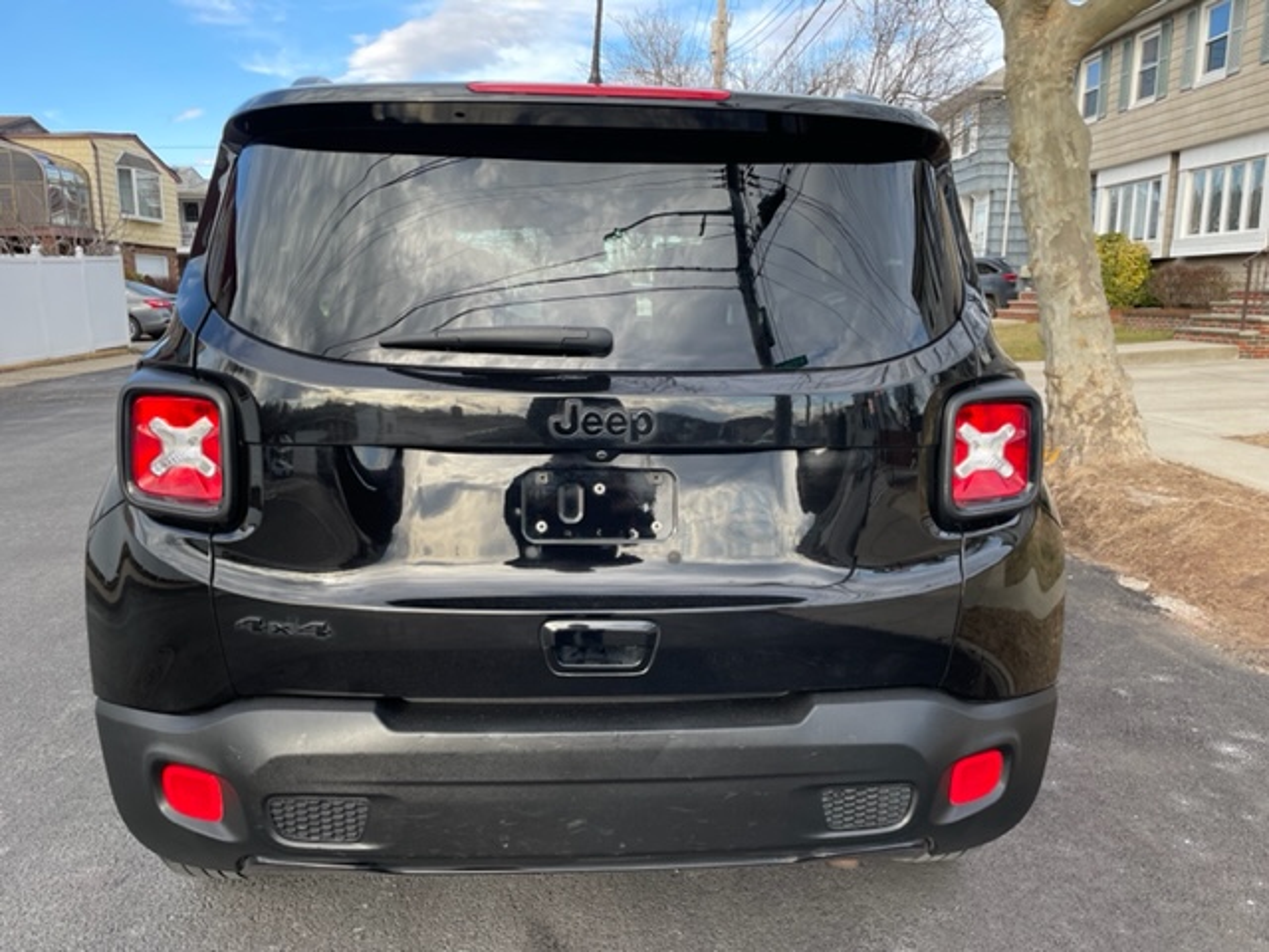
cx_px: 634
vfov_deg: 53.1
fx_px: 953
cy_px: 476
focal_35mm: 26
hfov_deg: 67.3
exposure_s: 1/361
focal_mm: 4.2
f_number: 1.6
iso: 32
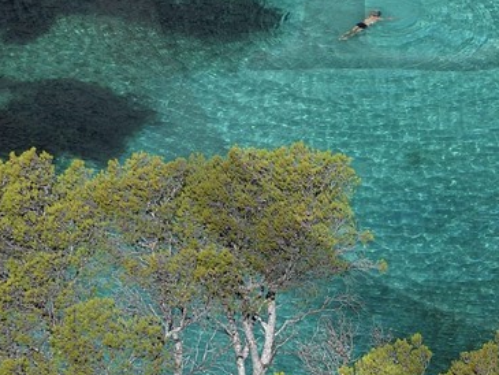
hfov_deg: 3.2
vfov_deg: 2.4
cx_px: 632
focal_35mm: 610
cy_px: -153
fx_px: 8796
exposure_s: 1/250
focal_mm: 145
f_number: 13
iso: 200
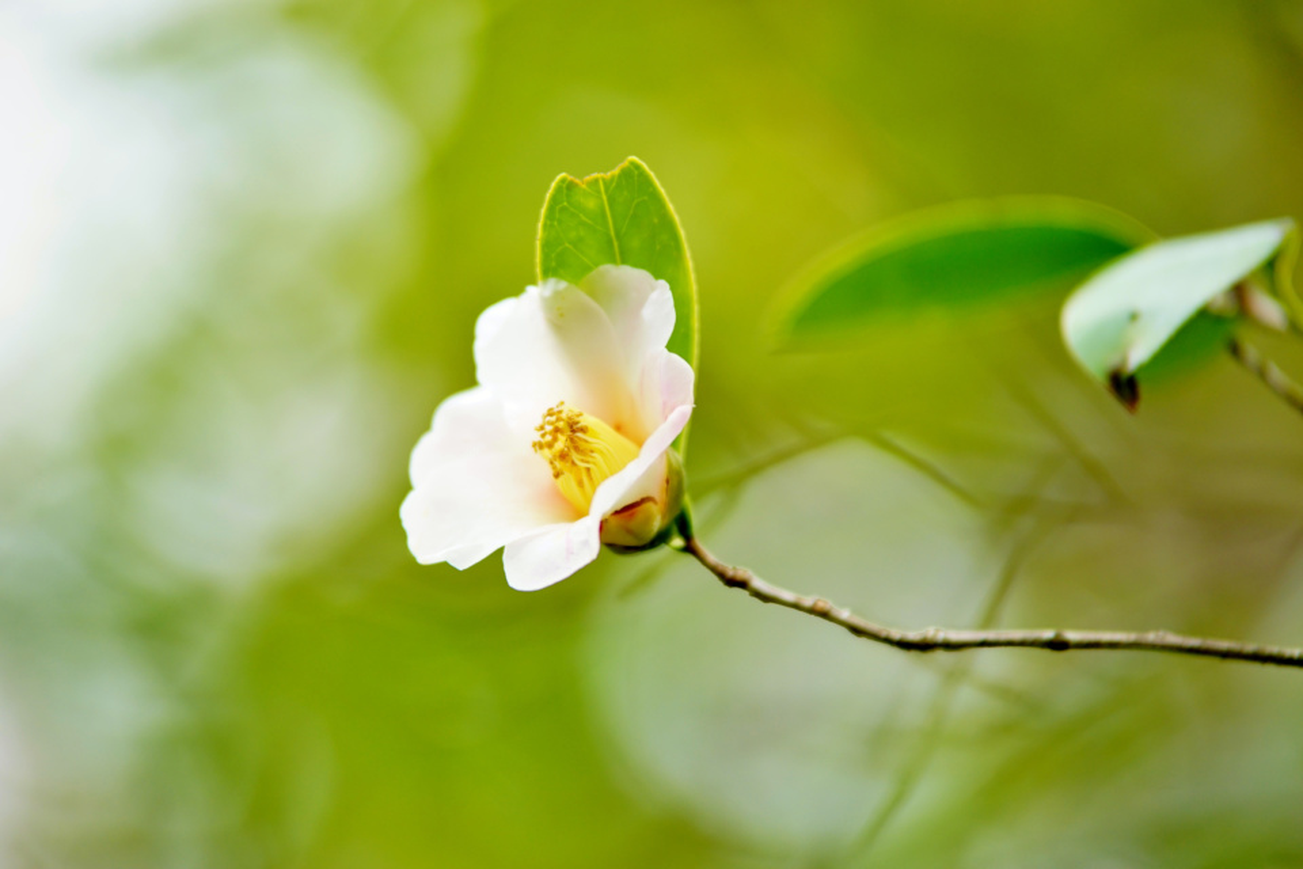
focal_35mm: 200
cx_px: 652
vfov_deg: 6.9
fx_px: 7238
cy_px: 434
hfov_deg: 10.3
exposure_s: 1/250
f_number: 3.2
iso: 400
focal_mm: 200
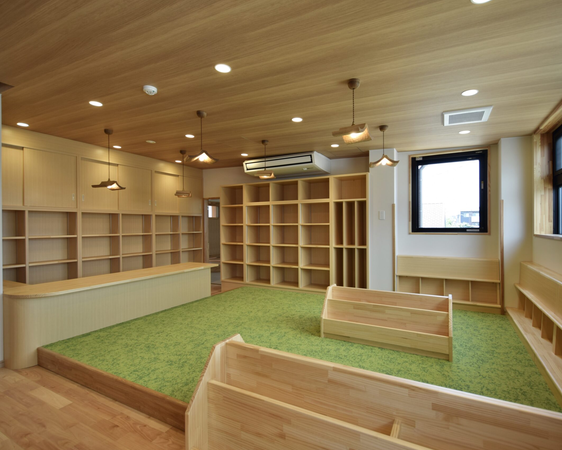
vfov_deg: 77.0
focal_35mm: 17
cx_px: 292
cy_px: 226
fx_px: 283
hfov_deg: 89.6
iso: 100
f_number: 3.5
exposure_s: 1/60
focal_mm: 10
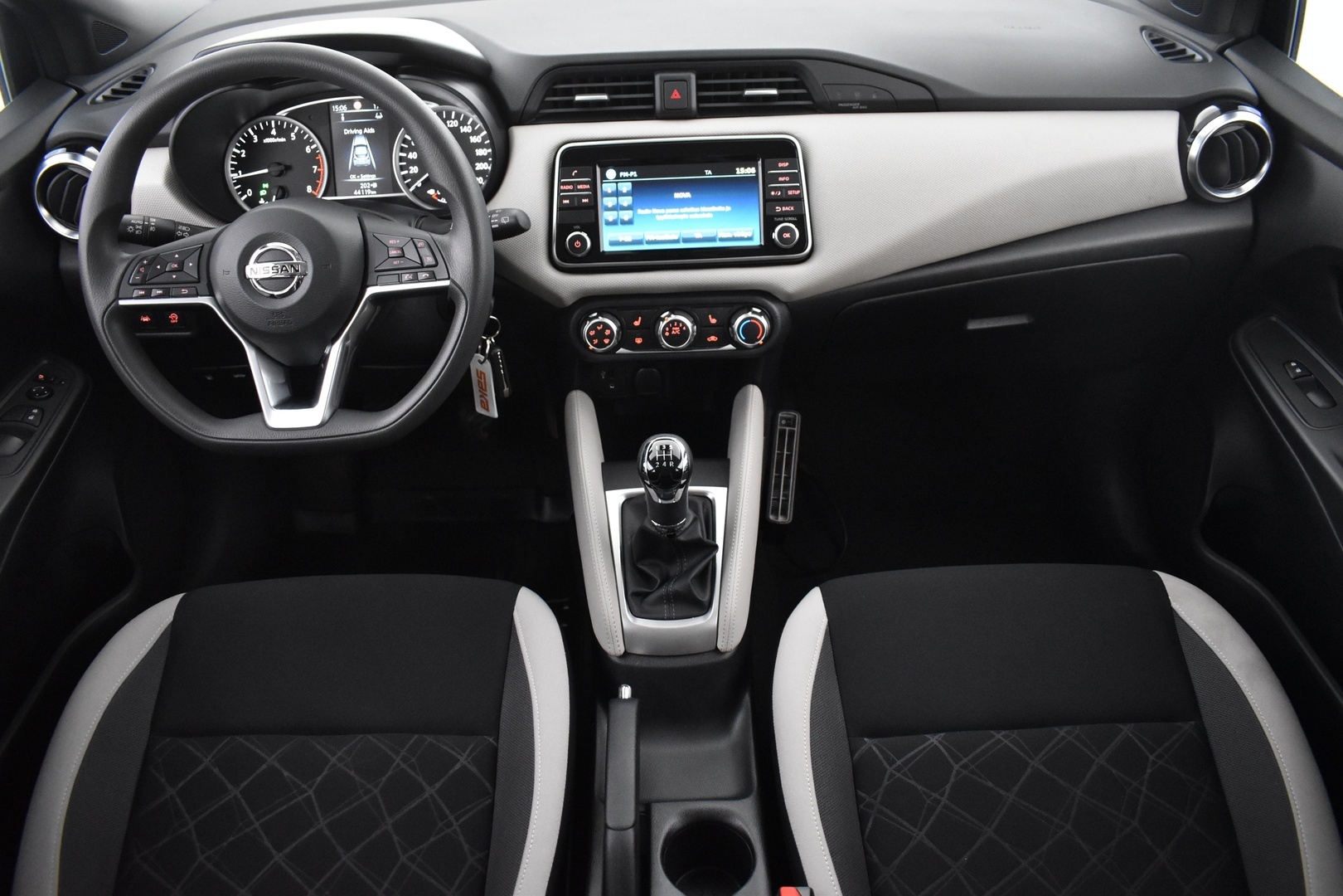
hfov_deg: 67.4
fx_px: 1007
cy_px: 448
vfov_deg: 47.9
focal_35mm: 27
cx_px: 672
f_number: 3.5
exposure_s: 1/20
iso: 3200
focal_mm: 18
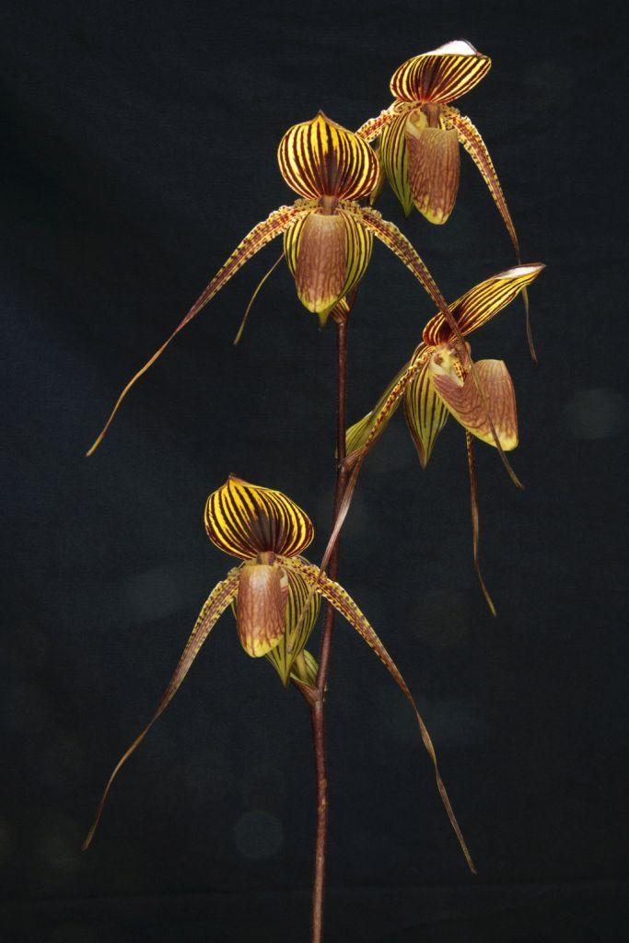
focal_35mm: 52
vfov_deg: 38.2
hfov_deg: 26.0
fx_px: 1362
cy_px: 472
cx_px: 314
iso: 250
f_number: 16
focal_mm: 52
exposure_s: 1/20
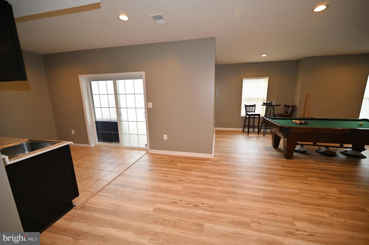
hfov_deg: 104.3
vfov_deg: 81.1
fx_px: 143
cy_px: 122
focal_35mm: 14
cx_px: 184
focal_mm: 14
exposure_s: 1/80
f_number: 4
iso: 400
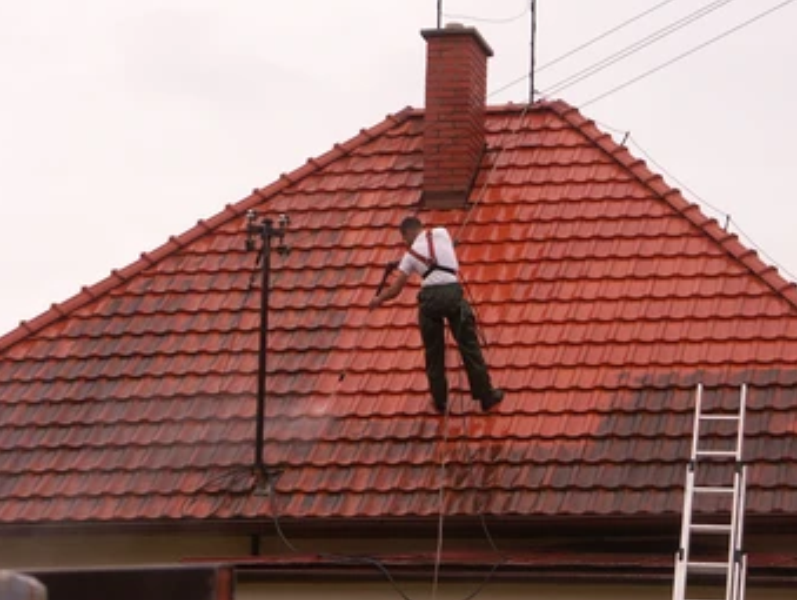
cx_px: 444
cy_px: 294
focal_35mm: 119
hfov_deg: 16.5
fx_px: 2743
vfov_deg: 12.5
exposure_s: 1/400
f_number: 8
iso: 100
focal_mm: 25.72
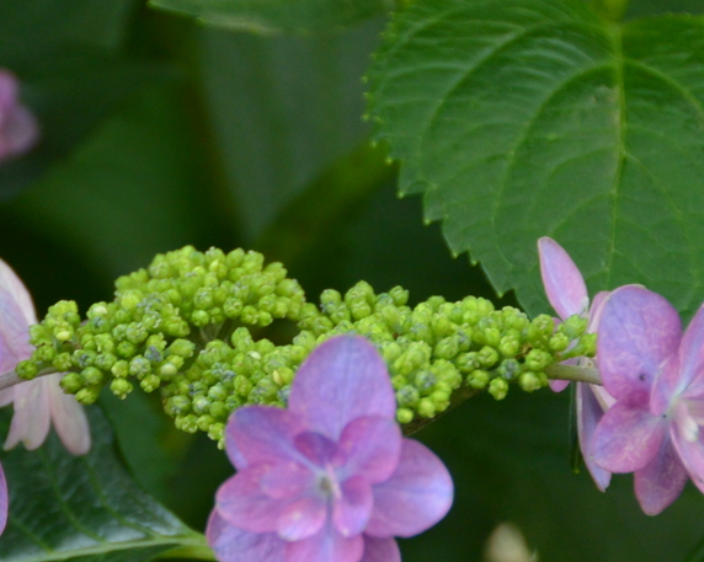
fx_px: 7351
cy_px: 322
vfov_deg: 4.4
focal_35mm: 353
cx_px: 181
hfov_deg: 5.5
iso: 400
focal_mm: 77.8
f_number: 6.3
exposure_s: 1/50
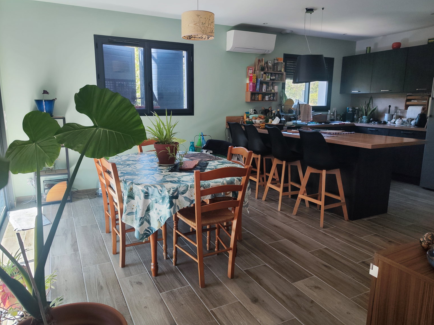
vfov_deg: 56.8
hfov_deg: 71.6
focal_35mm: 24
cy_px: 159
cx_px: 210
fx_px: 301
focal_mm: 7.01
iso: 142
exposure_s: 1/100
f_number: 1.69
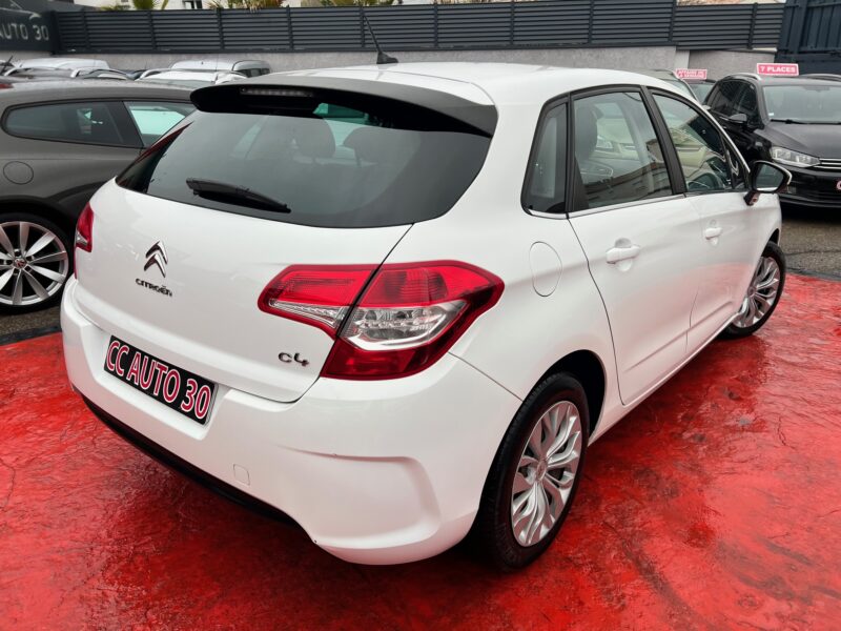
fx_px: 632
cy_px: 316
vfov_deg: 53.1
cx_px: 420
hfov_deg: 67.3
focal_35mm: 26
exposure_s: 1/541
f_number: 1.5
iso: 50
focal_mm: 5.7
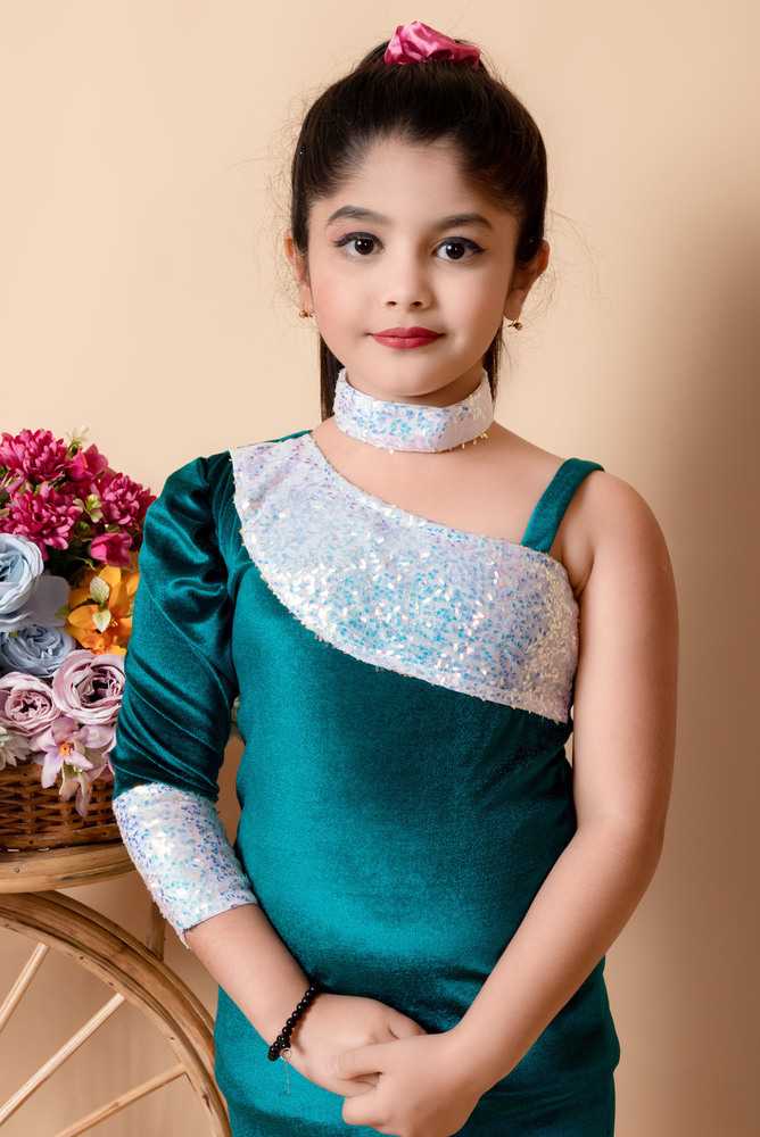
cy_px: 568
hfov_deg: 20.3
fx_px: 2119
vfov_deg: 30.1
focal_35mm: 67
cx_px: 380
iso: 320
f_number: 13
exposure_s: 1/160
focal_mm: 67
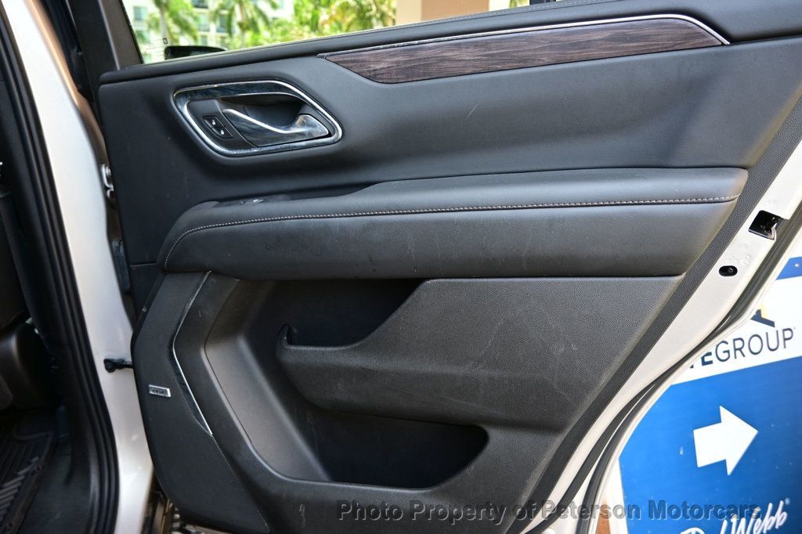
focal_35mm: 24
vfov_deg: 53.1
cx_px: 401
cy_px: 267
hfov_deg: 73.8
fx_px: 534
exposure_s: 1/25
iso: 100
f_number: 3.5
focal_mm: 16
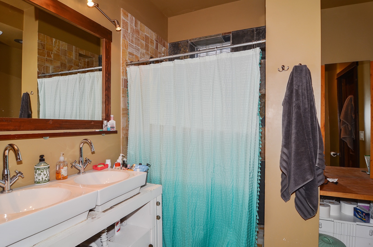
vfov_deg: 67.1
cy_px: 124
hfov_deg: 90.1
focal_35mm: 18
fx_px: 186
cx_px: 186
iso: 200
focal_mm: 12
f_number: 8
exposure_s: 1/20
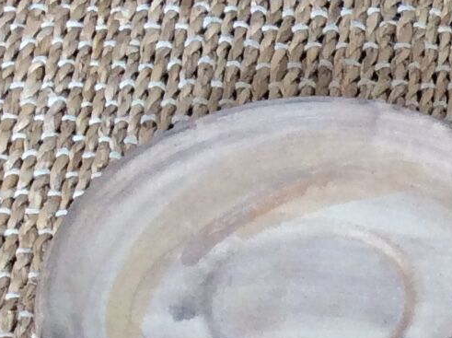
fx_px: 2204
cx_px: 934
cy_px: 830
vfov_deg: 8.0
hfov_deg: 10.6
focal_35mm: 169
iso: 40
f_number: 2.4
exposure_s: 1/50
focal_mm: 3.3
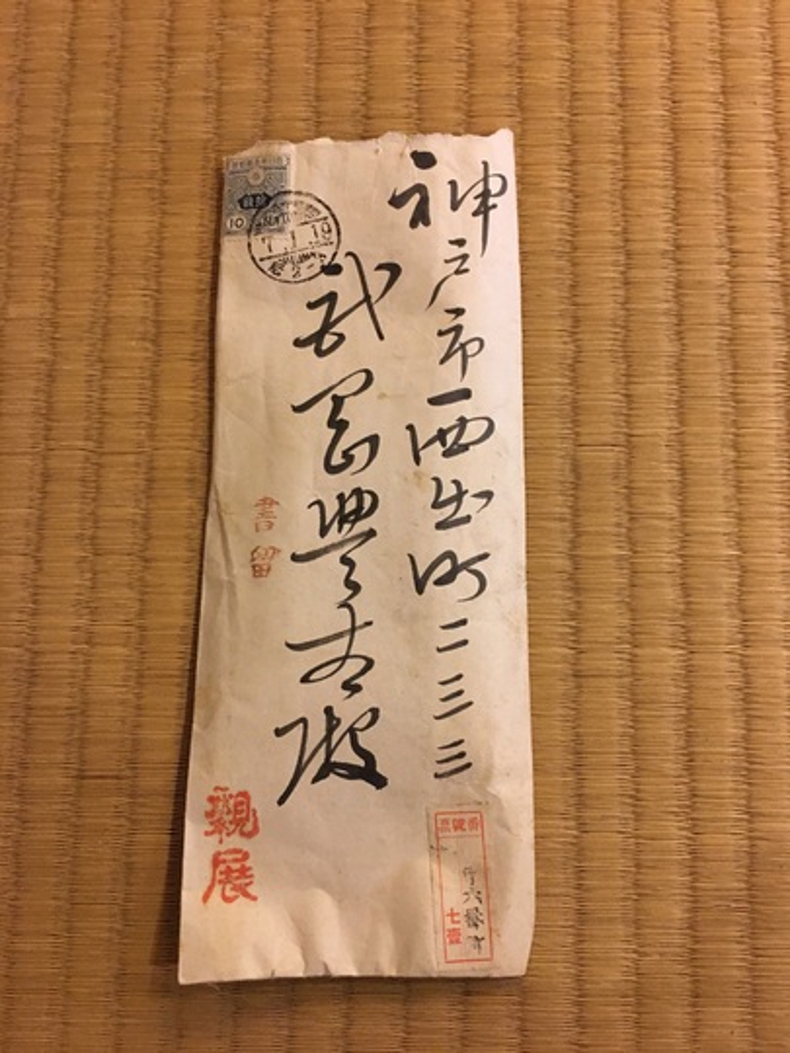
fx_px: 882
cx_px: 395
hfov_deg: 48.2
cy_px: 526
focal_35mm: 29
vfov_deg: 61.7
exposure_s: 1/4
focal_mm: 4.15
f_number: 2.2
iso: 50
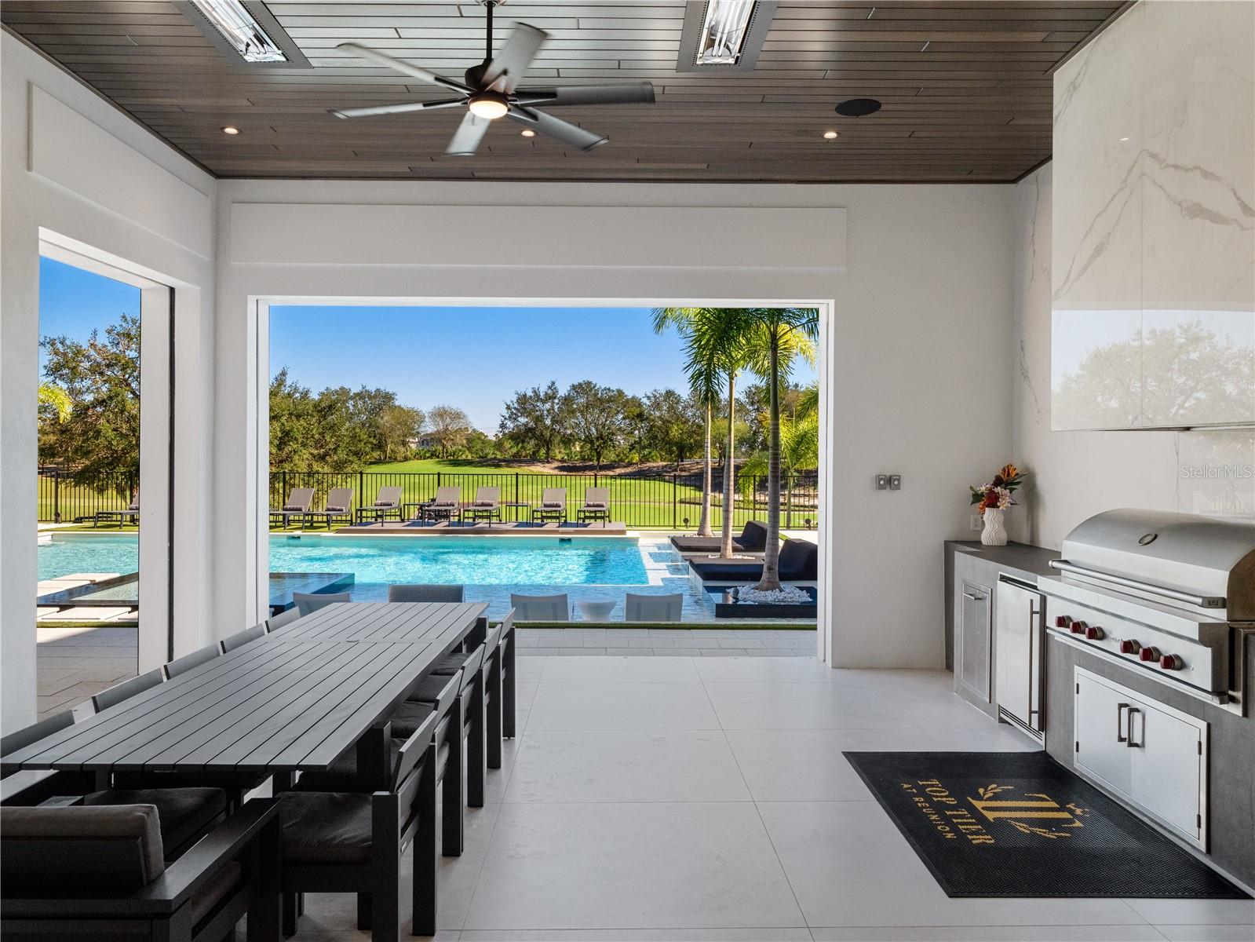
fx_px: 870
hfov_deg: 71.6
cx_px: 628
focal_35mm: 24
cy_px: 471
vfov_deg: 56.8
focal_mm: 12
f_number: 7.1
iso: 400
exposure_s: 1/250
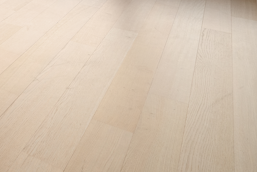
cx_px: -81
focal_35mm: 53
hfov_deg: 29.7
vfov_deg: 19.8
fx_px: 379
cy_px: -125
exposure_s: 1/10
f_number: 13
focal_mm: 14
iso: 800
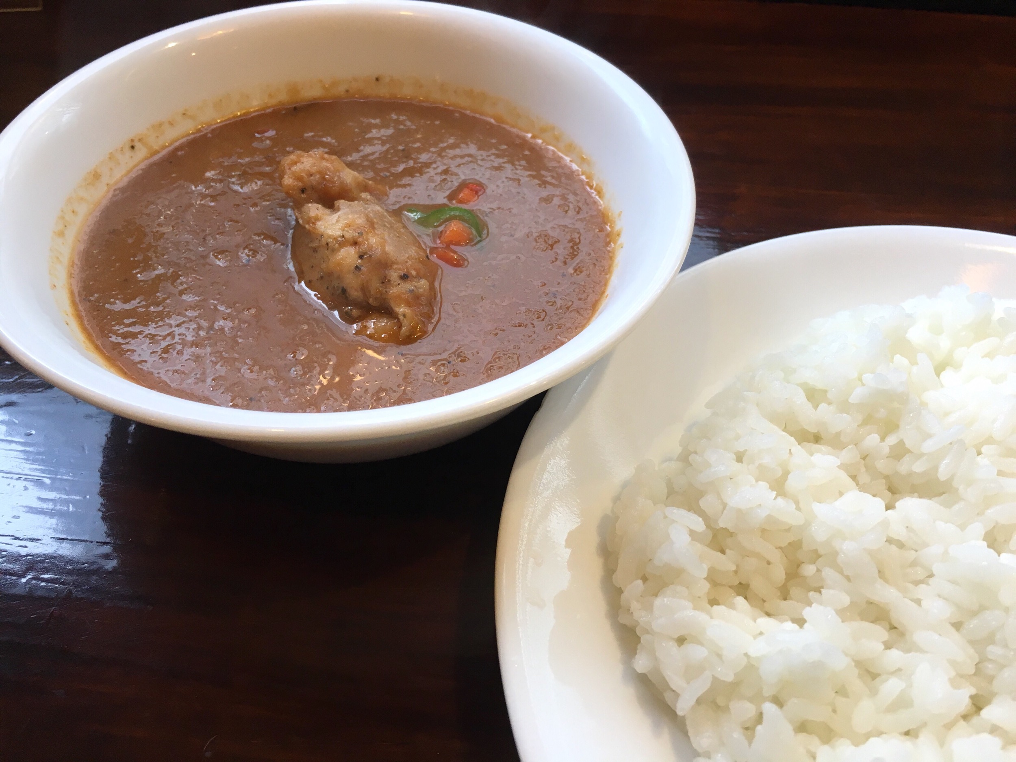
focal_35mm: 29
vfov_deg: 48.2
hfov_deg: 61.7
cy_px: 381
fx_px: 851
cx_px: 508
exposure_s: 1/30
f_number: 2.2
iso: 25
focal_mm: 4.15
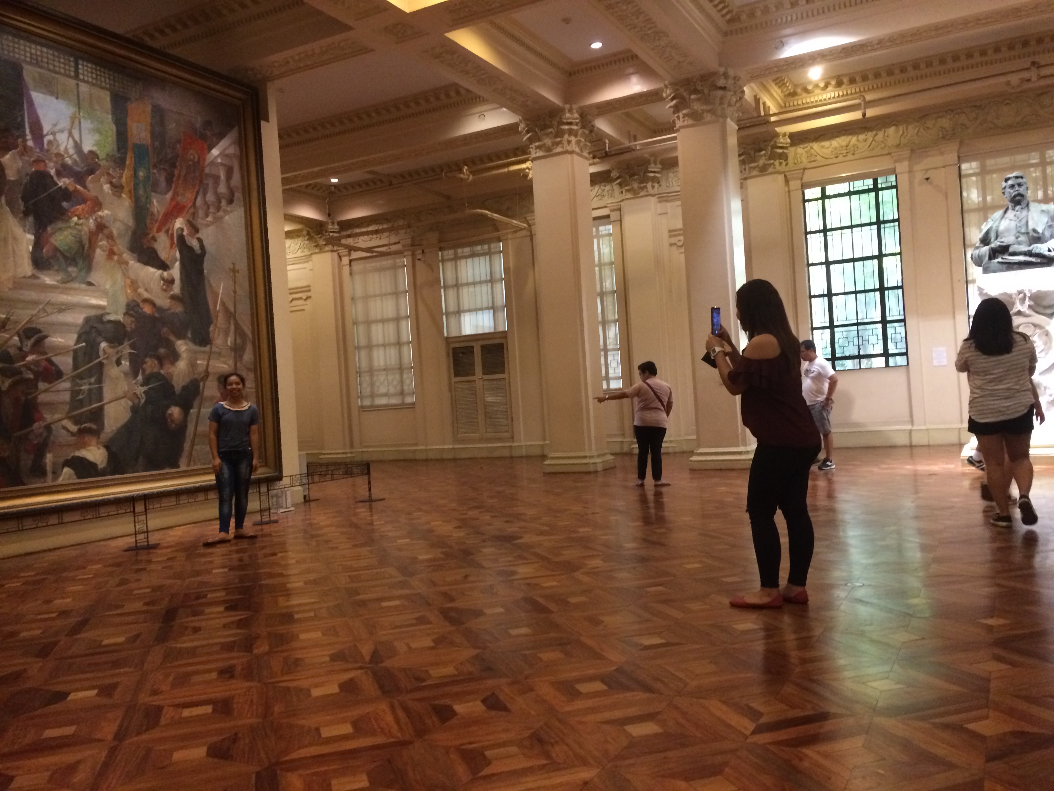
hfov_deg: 61.7
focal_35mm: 29
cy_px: 396
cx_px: 527
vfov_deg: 48.2
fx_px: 883
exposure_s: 1/24
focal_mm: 4.15
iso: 320
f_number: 2.2
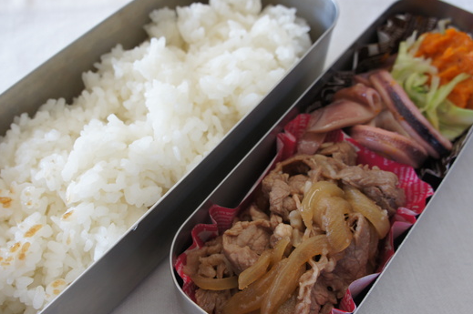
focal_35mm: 37
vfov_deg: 35.9
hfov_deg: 51.7
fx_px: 486
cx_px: 194
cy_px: 167
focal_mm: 20
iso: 200
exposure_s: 1/60
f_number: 5.6
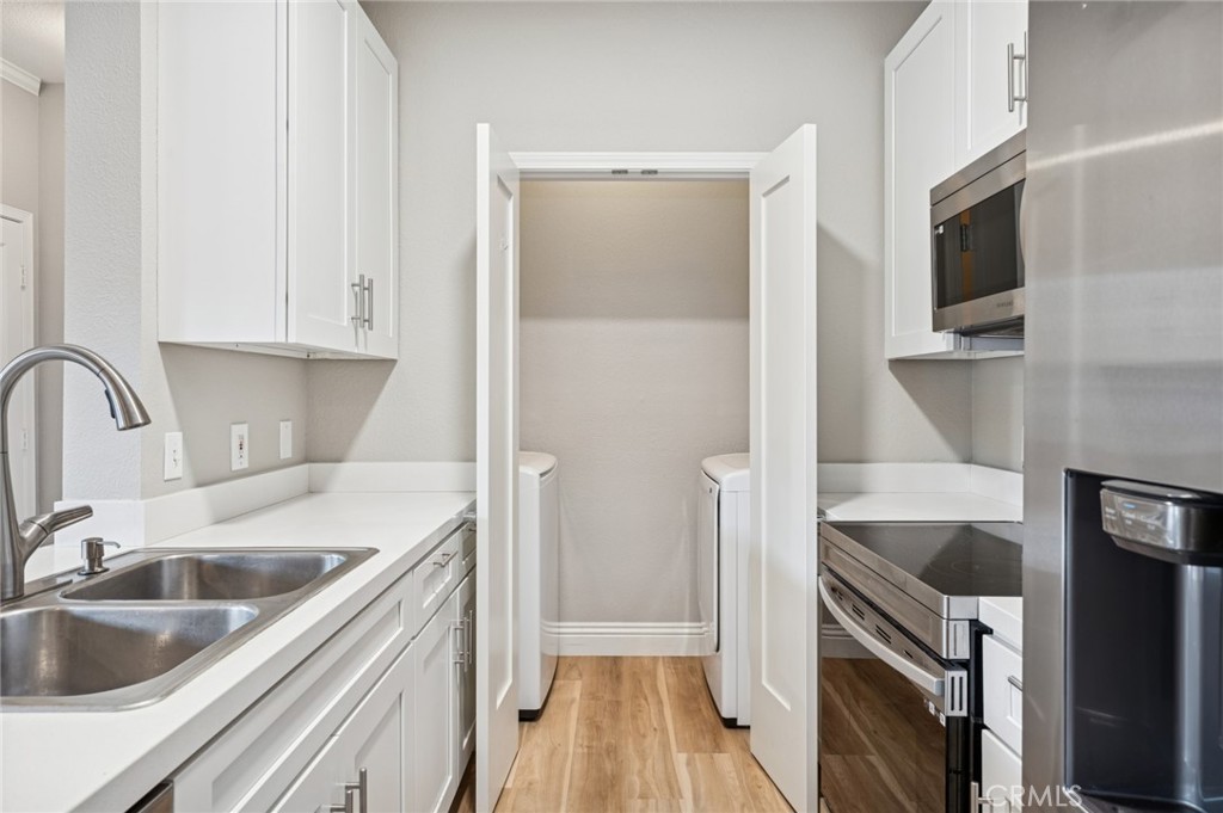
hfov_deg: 81.2
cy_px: 406
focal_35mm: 21
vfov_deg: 59.4
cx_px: 612
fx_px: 713
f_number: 9
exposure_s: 1/6
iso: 200
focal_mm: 21
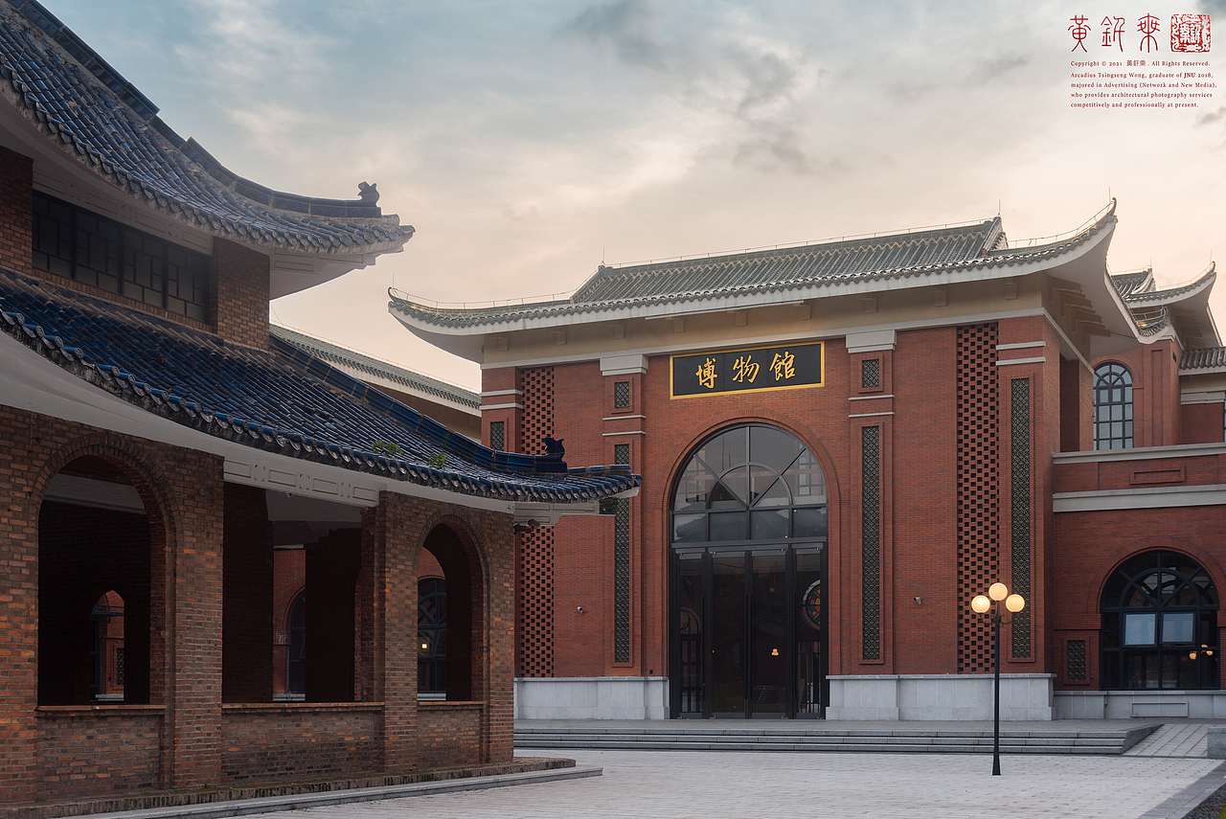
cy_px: 410
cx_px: 613
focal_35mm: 42
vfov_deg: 31.9
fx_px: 1431
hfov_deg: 46.4
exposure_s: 1/60
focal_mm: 42
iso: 64
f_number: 8
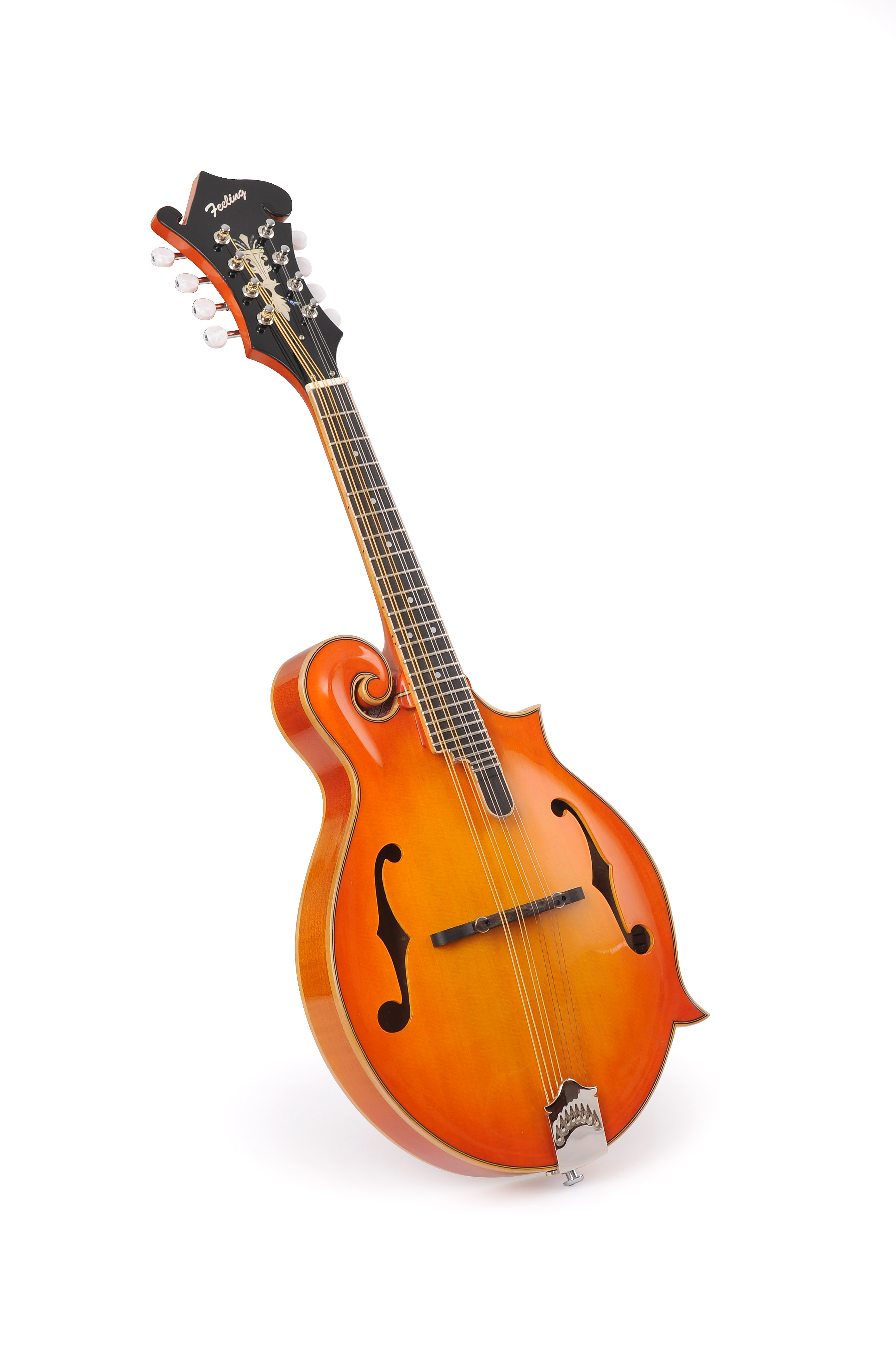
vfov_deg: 28.9
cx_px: 448
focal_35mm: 70
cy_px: 674
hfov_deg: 19.4
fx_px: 2617
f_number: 13
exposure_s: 1/125
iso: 200
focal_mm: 70
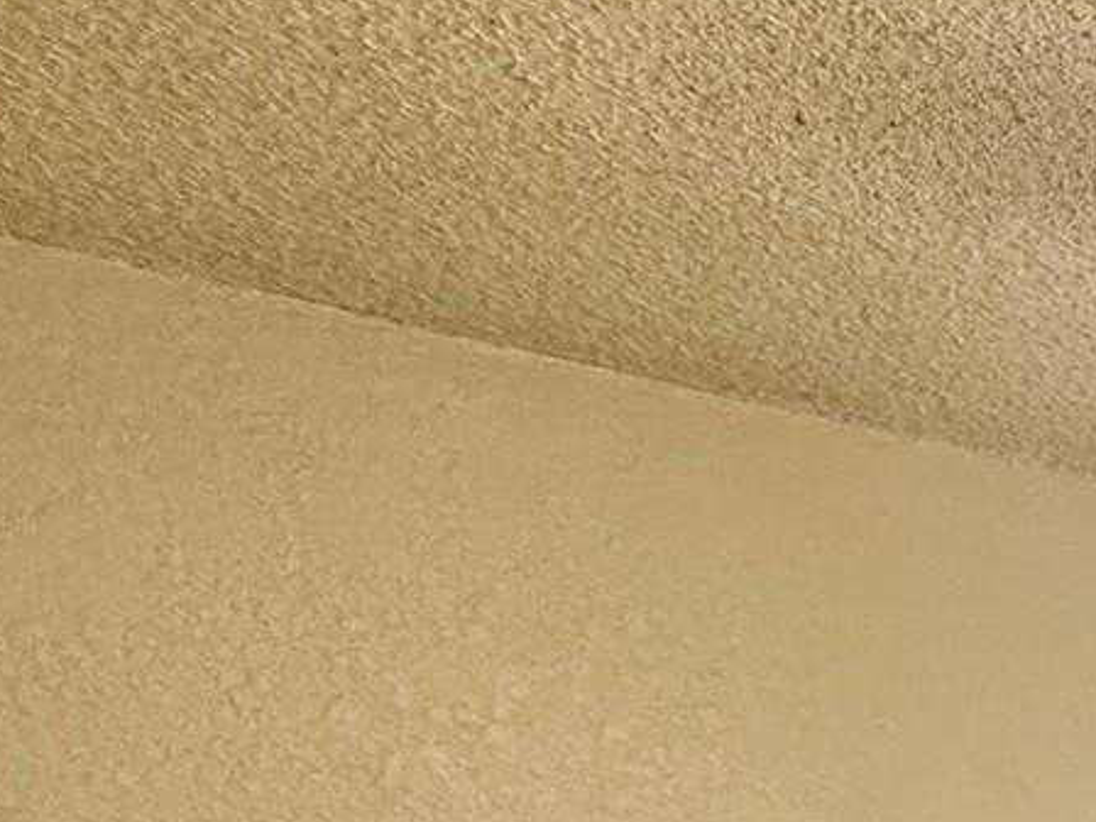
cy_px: 1377
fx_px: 2026
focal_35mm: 64
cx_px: 1960
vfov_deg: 18.9
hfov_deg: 21.0
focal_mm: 2.22
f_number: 2.2
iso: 250
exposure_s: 1/60
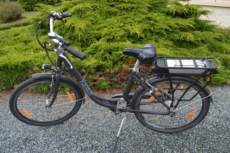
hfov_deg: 62.0
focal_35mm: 30
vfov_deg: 43.5
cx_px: 115
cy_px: 76
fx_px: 191
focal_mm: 20
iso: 110
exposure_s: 1/125
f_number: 5.6
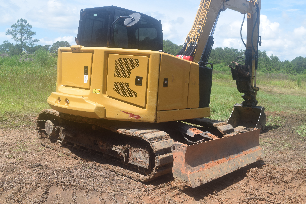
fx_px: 331
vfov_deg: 34.2
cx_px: 153
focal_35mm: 39
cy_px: 102
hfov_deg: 49.6
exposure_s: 1/400
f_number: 10
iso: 200
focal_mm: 26
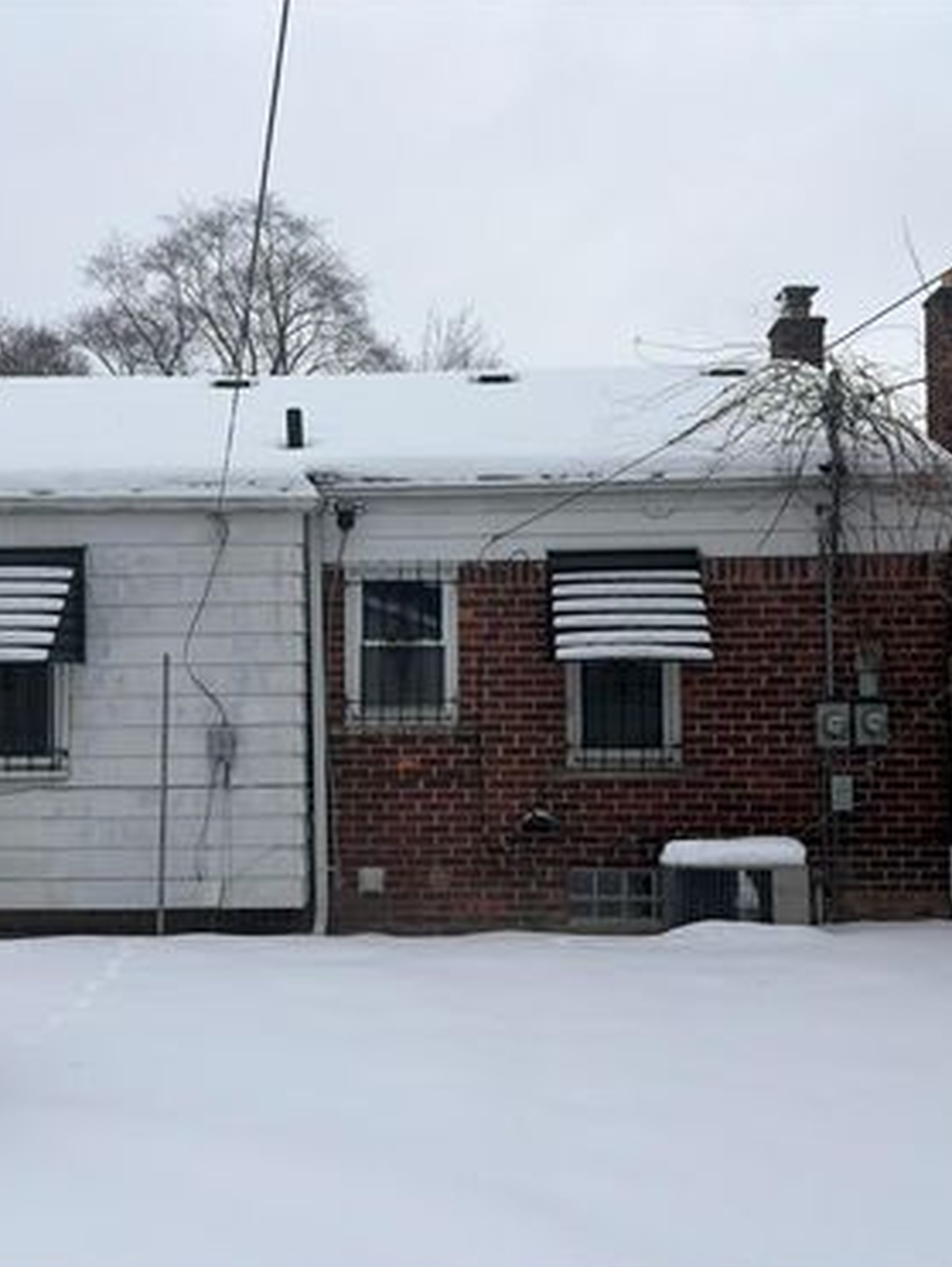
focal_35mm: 35
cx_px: 430
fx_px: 1281
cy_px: 637
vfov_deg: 52.6
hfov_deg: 40.7
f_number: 1.6
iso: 64
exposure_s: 1/4950
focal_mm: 5.96
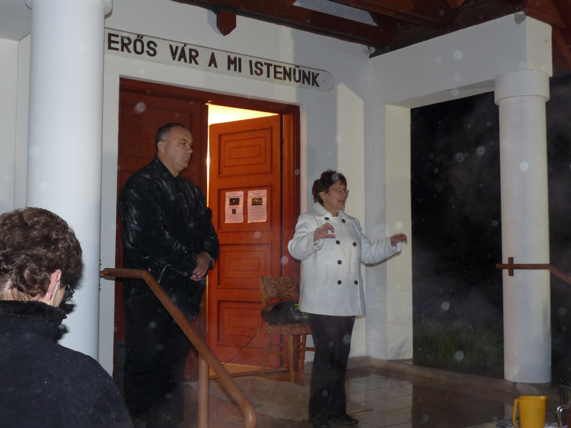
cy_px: 214
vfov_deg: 33.6
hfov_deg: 43.9
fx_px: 709
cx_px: 286
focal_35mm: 43
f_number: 3
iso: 125
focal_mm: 5.4
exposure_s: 1/8
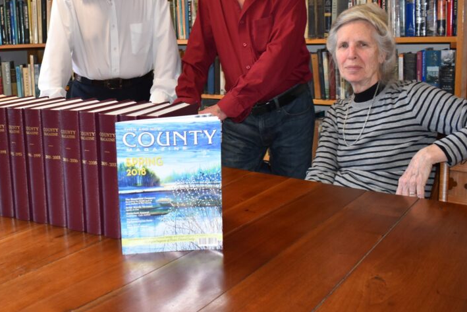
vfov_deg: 34.0
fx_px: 506
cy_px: 109
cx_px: 164
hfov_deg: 48.9
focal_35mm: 39
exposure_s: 1/80
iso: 800
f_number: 4.5
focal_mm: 18
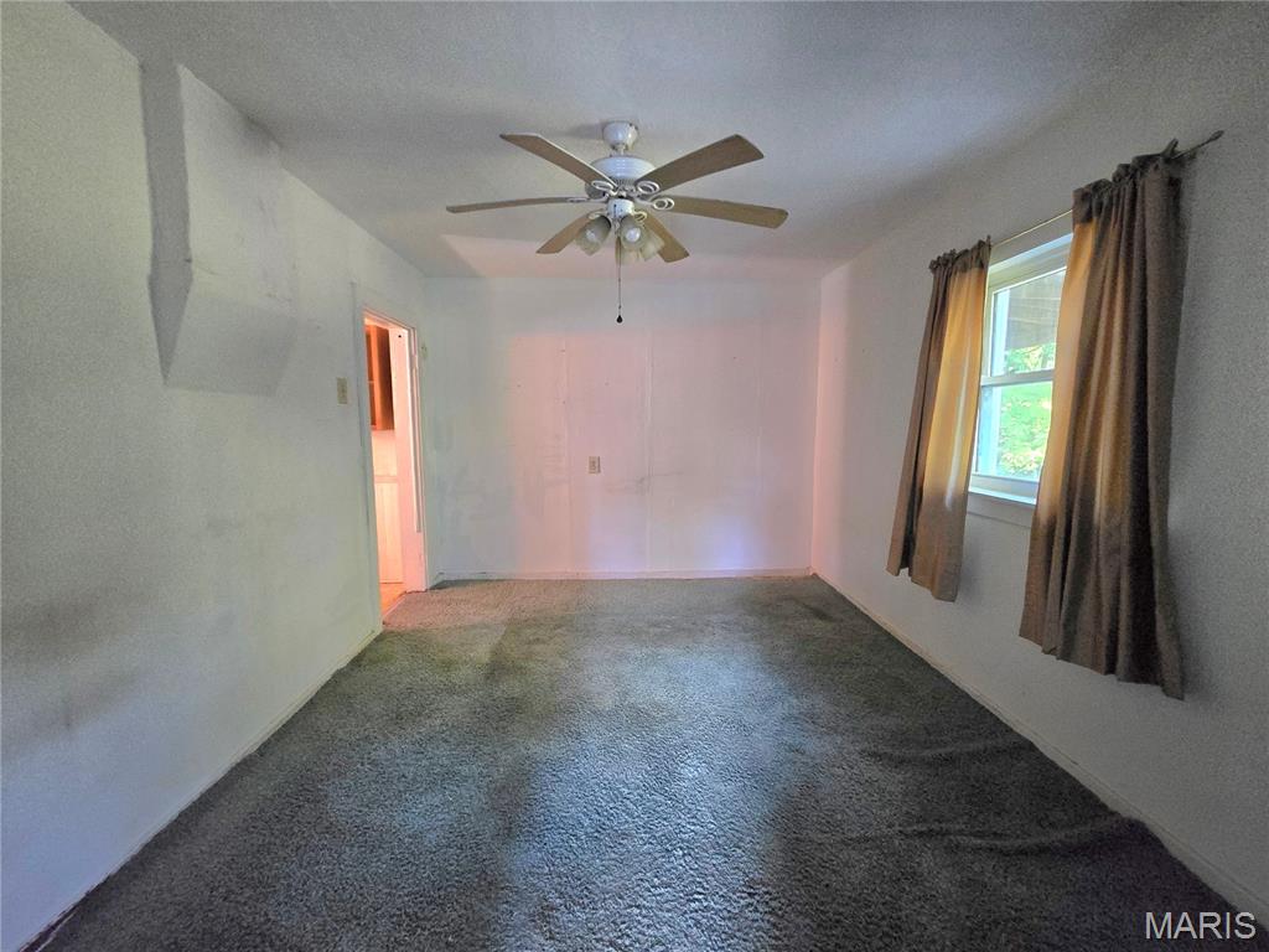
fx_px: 477
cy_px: 476
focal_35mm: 13
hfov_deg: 106.2
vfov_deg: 89.9
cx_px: 634
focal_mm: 1.7
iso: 1000
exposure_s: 1/60.2
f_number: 2.2
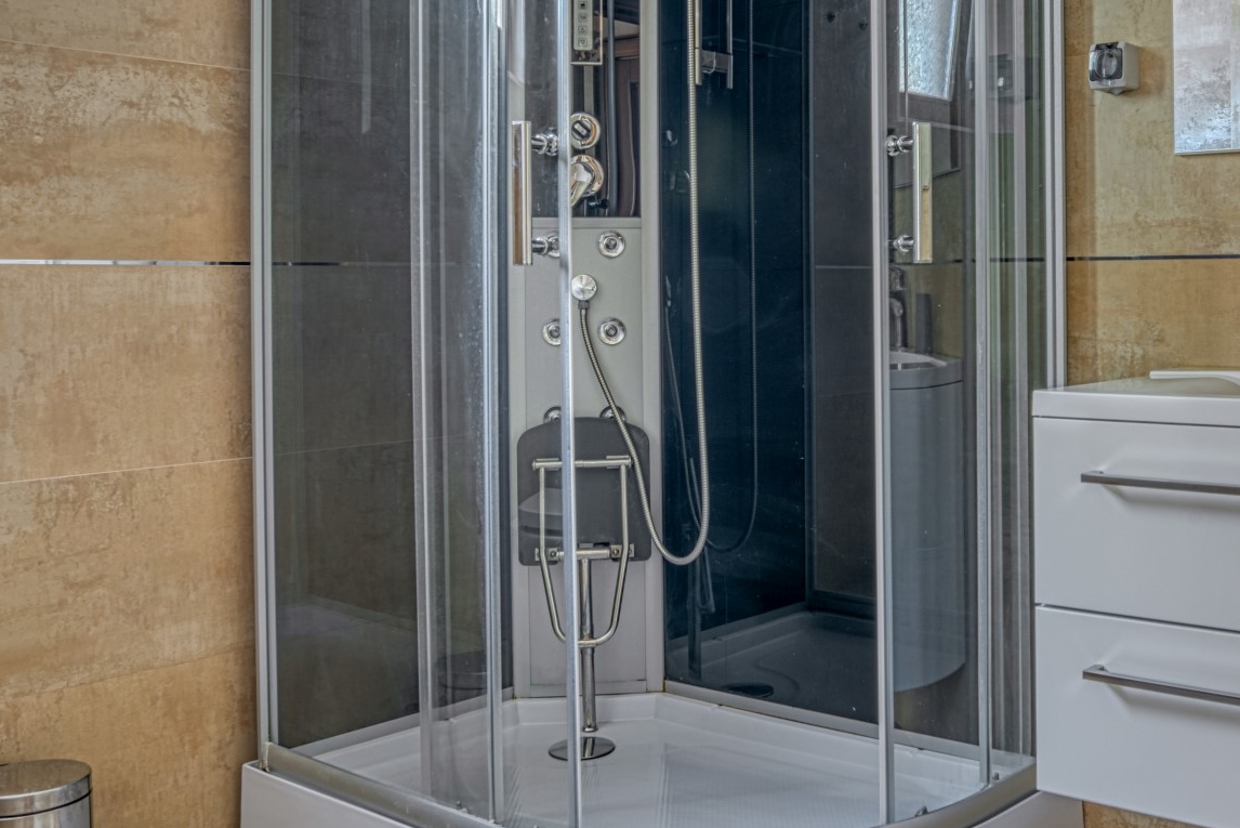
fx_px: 1378
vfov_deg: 33.2
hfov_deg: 46.7
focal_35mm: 40
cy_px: 280
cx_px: 929
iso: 100
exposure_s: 2.5
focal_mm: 18
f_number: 11
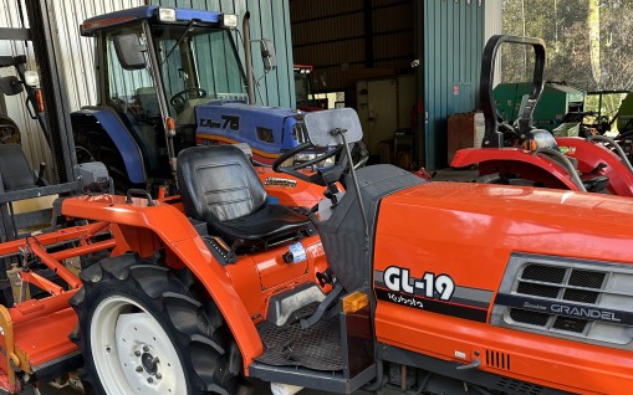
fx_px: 604
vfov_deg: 35.8
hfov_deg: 55.2
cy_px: 276
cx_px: 349
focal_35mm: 35
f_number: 1.78
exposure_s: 1/121
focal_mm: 6.86
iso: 100
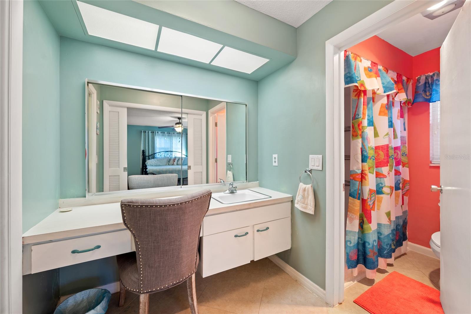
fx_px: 183
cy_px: 157
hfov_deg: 104.2
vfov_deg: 81.2
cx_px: 236
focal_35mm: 14
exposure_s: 1/4
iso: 250
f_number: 6.3
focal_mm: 14
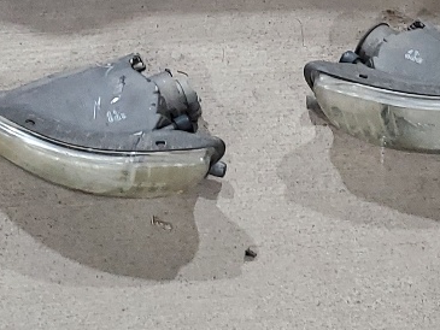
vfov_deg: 12.8
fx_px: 1450
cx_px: 307
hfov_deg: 17.2
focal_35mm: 114
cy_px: -35
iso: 150
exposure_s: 1/60.2
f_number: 1.5
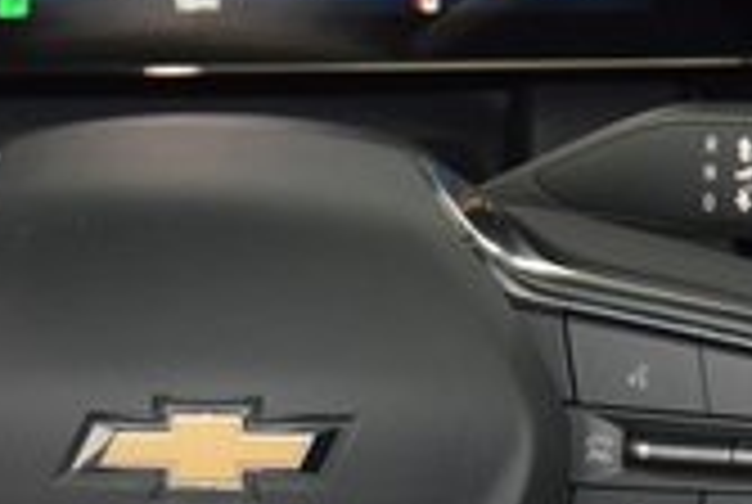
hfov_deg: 13.2
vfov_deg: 8.9
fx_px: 3242
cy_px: 385
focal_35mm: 155
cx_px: 216
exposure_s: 1/80
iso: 1800
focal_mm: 27
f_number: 3.8
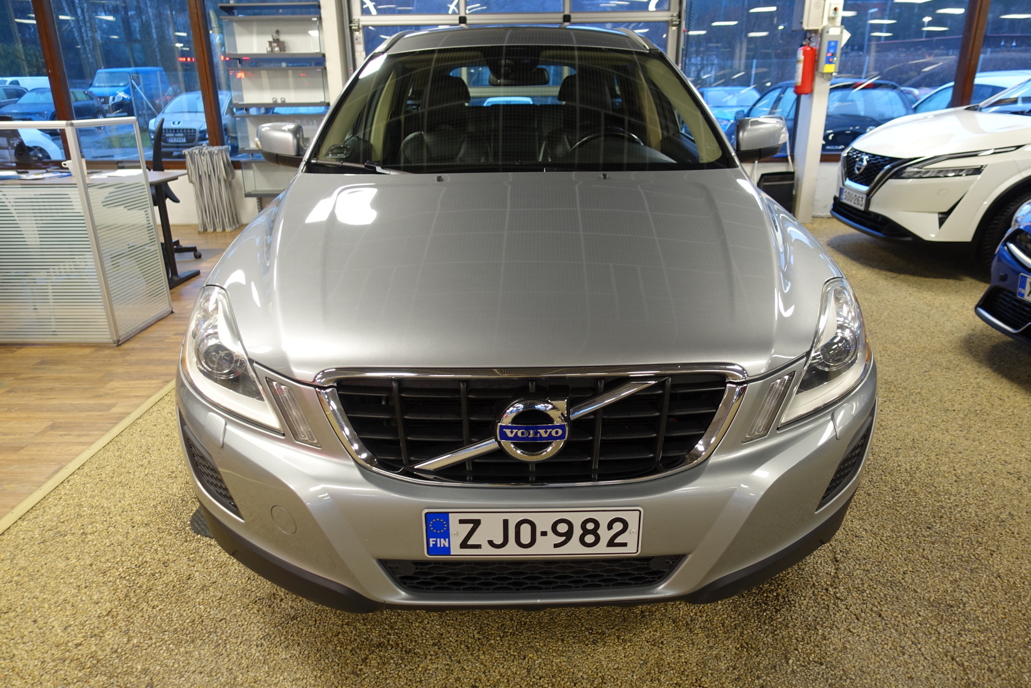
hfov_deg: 73.7
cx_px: 516
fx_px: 687
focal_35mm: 24
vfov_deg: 53.1
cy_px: 344
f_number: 1.8
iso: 160
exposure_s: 1/30
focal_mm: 8.8
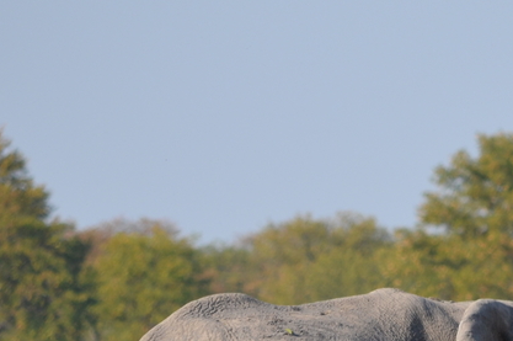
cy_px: 351
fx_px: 18332
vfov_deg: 1.1
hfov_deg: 1.6
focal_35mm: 1288
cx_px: 470
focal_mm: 280
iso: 200
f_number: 6.3
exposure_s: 1/640
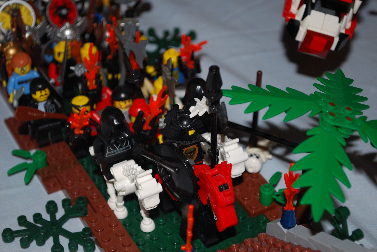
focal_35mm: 82
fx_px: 865
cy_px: 126
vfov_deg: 16.6
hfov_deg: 24.6
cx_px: 188
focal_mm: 55
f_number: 5.6
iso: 200
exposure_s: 1/60
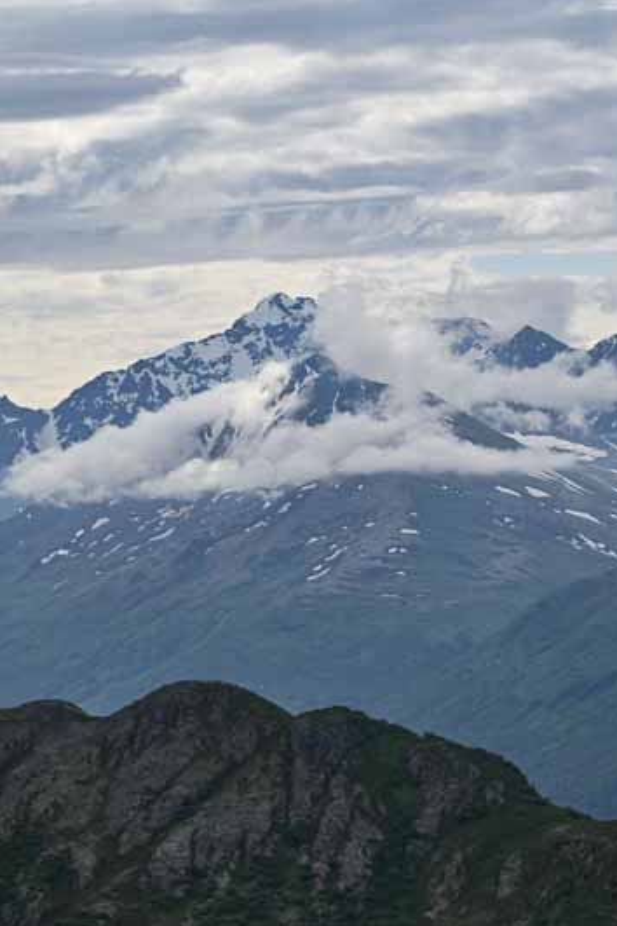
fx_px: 4653
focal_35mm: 181
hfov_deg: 7.6
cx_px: 584
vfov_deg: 11.4
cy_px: 462
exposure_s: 1/1250
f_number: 6.3
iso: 100
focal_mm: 120
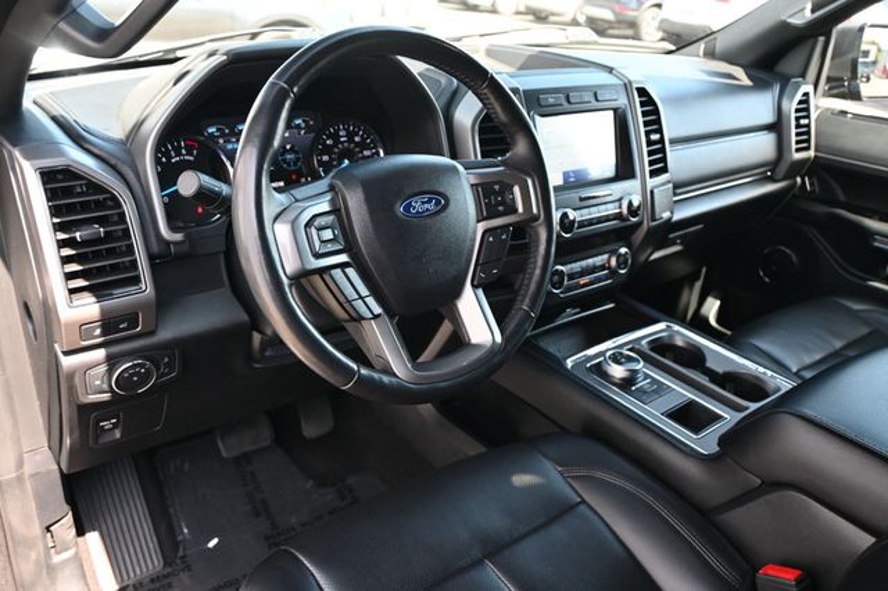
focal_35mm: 30
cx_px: 444
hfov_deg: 62.0
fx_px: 740
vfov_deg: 43.6
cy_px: 296
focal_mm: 20
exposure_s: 1/125
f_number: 3.8
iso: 640
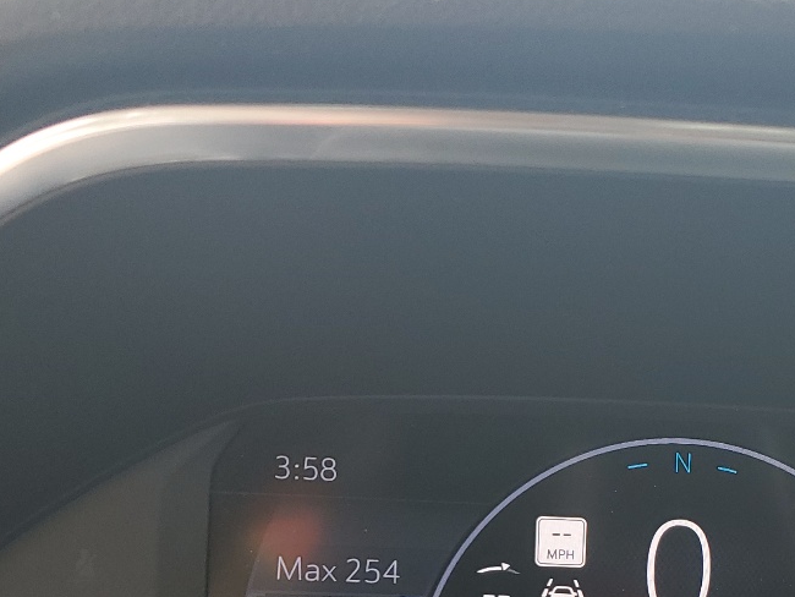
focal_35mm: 64
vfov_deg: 21.8
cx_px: 684
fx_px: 1470
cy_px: 640
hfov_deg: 29.3
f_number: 1.5
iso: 50
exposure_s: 1/185
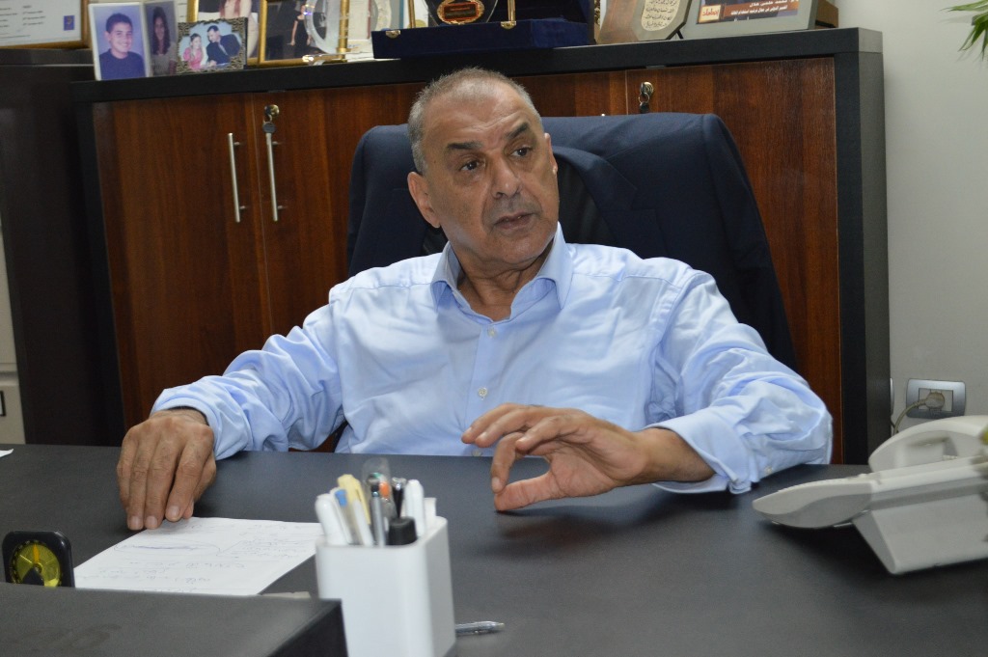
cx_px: 494
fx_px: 1440
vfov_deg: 25.7
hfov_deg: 37.9
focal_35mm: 52
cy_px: 328
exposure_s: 1/160
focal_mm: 35
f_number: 5.6
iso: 1600
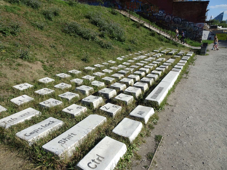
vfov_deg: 56.8
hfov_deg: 71.6
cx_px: 114
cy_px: 85
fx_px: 157
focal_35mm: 24
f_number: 3.5
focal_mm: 4.1
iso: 80
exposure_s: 1/1000
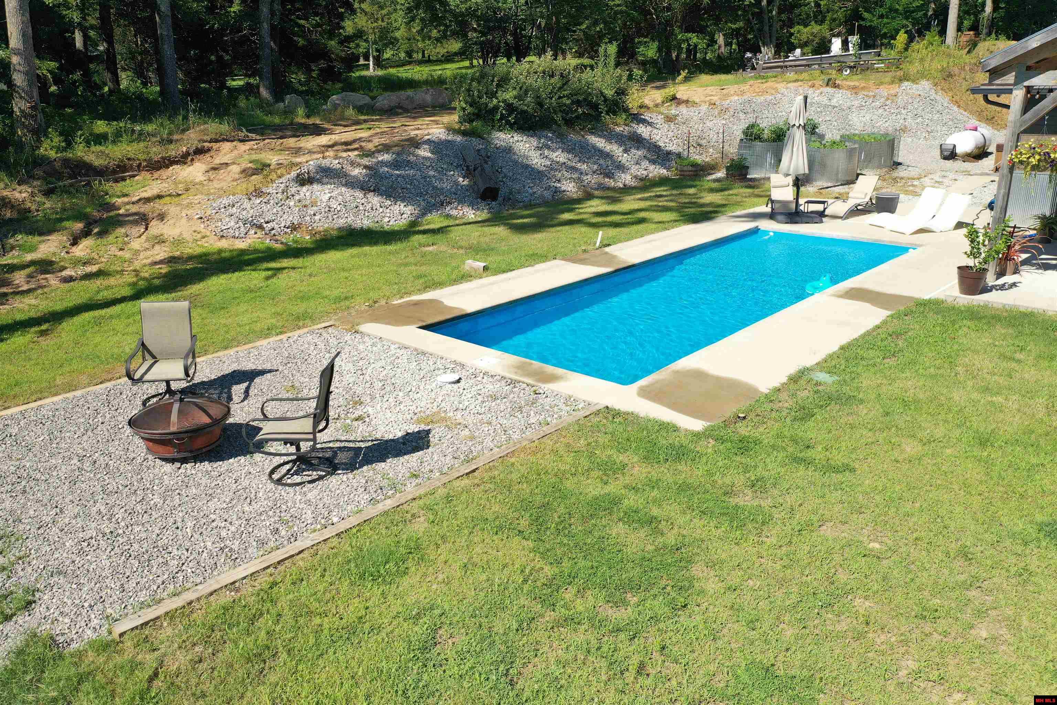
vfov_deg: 46.4
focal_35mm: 28
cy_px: 352
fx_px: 822
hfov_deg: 65.5
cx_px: 528
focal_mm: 10.26
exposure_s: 1/50
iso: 100
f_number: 3.2
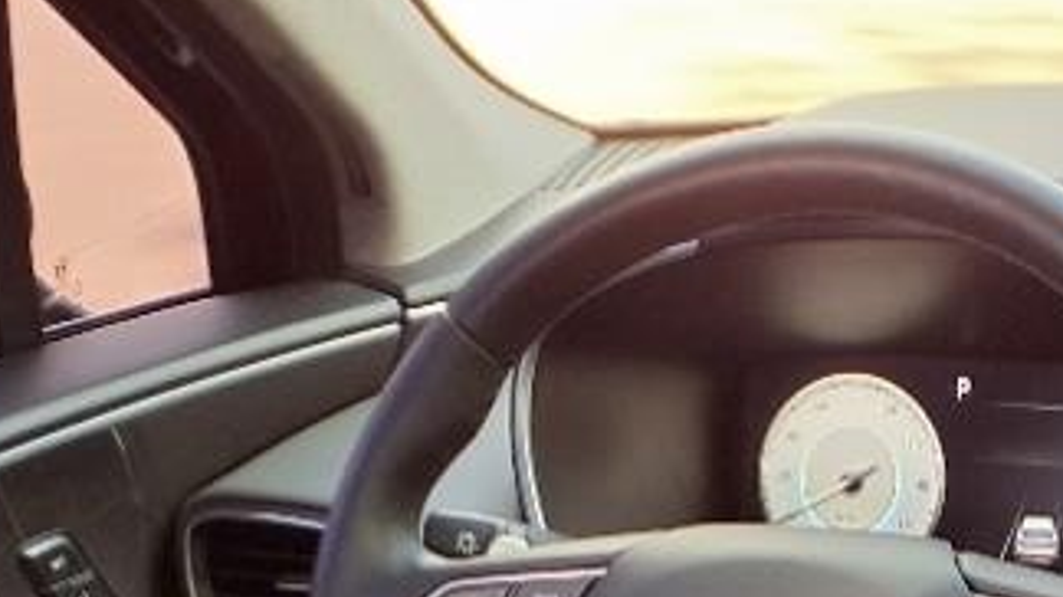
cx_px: 948
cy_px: 1132
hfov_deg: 22.4
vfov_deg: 11.8
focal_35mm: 93
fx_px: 2620
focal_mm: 3.58
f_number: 1.9
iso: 80
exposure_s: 1/40
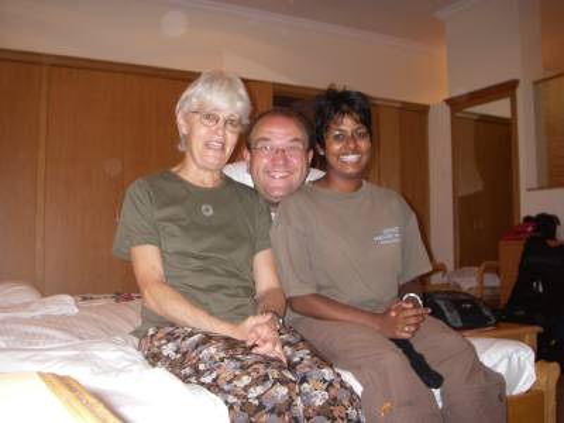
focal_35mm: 38
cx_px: 282
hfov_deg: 49.0
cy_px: 212
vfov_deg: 37.7
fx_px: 619
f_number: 3.3
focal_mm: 6.3
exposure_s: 1/40
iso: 200
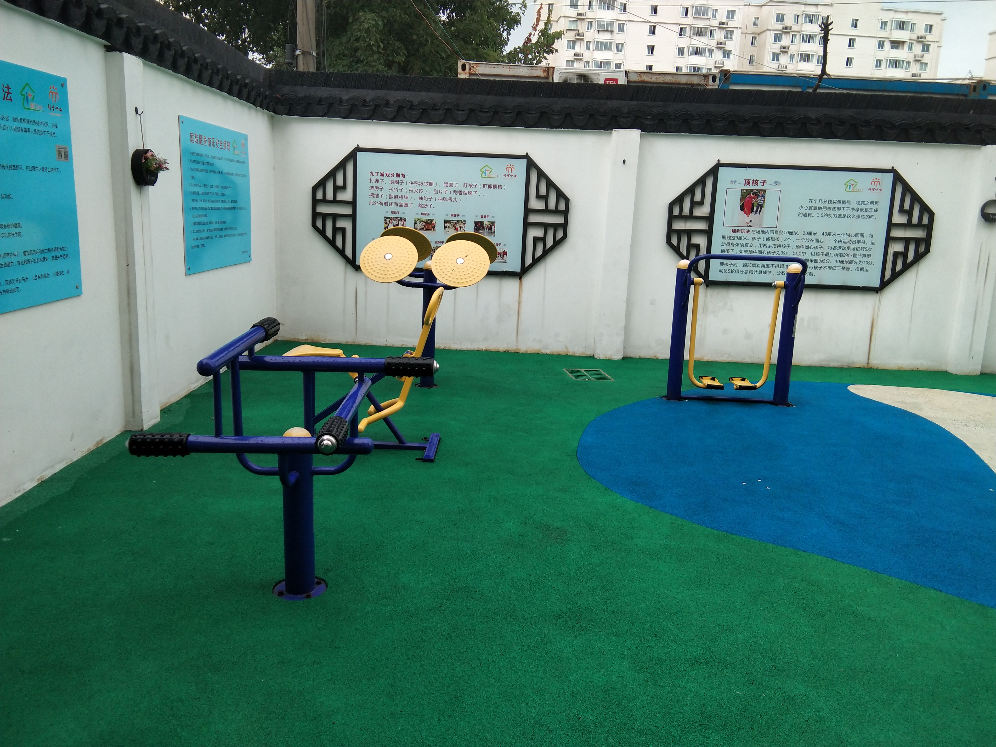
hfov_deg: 58.4
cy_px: 374
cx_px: 498
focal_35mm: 31
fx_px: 892
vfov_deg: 45.4
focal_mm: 3.69
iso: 50
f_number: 2.2
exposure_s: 1/181
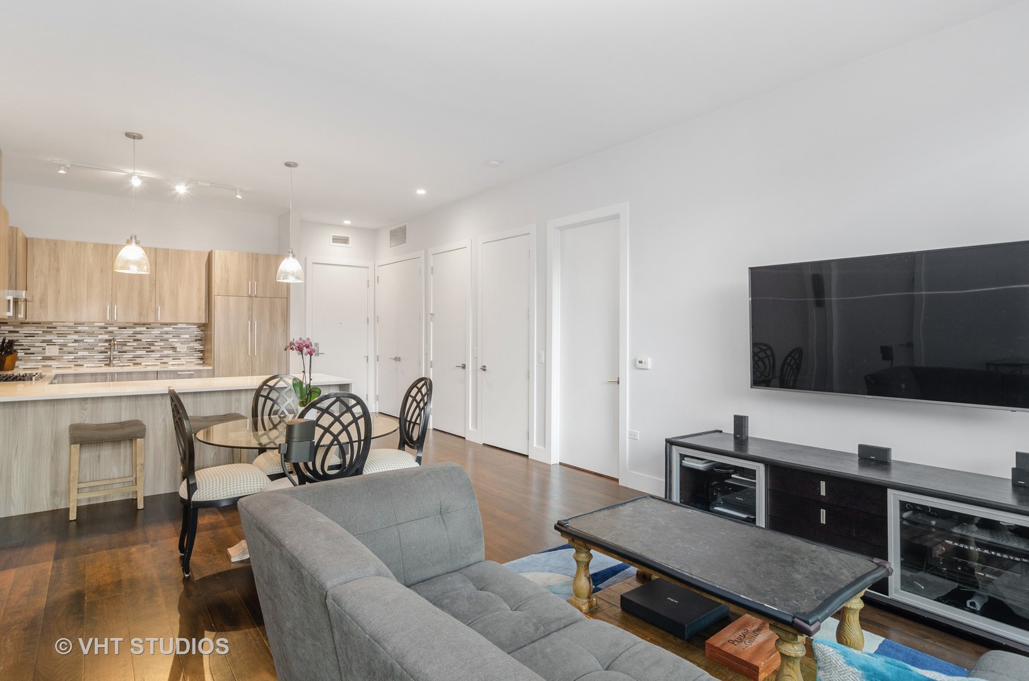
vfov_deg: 67.1
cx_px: 514
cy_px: 340
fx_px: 513
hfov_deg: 90.1
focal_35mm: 18
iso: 200
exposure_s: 1/2
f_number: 8
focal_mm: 12
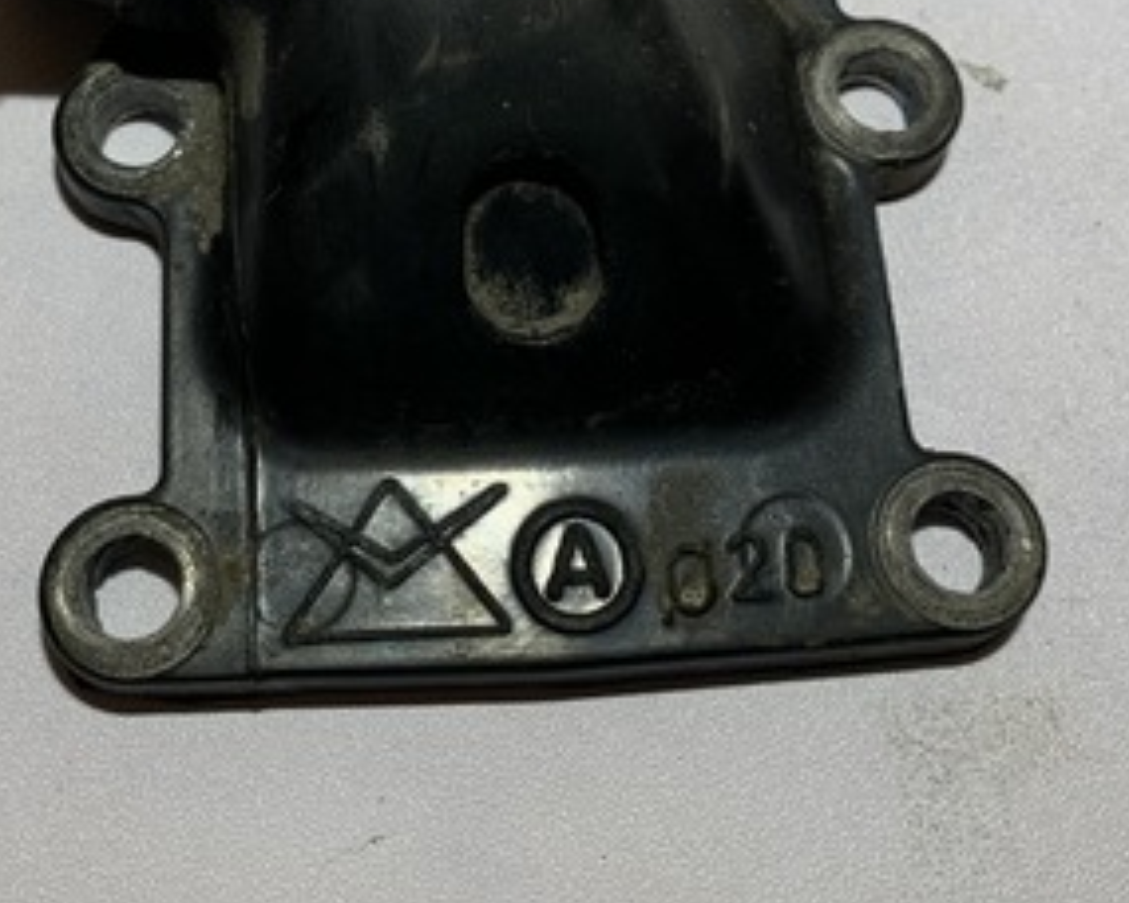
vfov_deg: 28.9
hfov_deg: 36.4
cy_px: 154
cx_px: 414
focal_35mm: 51
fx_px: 1704
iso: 32
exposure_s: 1/122
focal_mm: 4.25
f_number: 1.8
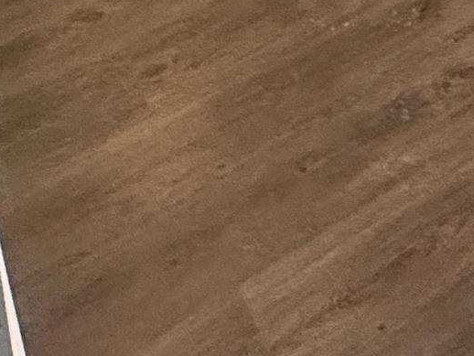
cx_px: 723
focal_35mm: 83
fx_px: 1137
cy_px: -624
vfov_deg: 12.0
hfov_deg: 20.1
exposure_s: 1/60
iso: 400
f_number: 2.2
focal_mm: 2.22
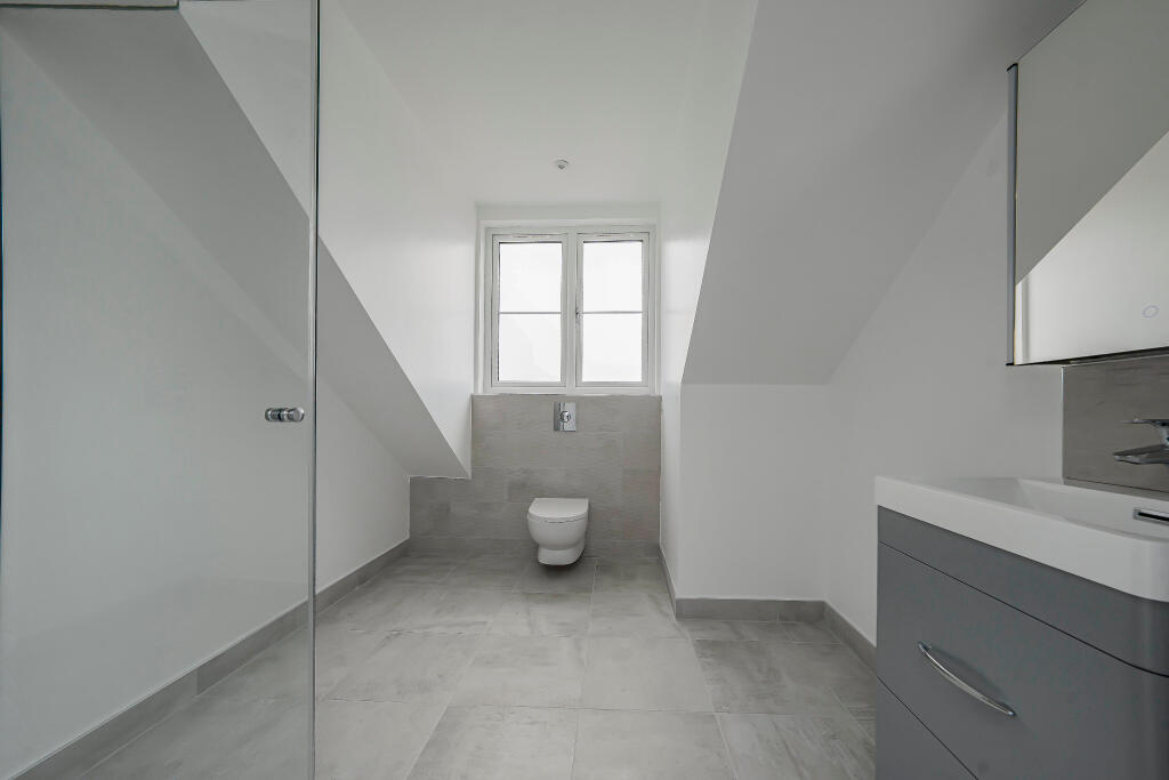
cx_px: 584
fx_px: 390
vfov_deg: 90.0
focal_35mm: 12
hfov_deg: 112.6
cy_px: 390
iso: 320
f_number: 9
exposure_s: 1/80
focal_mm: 12
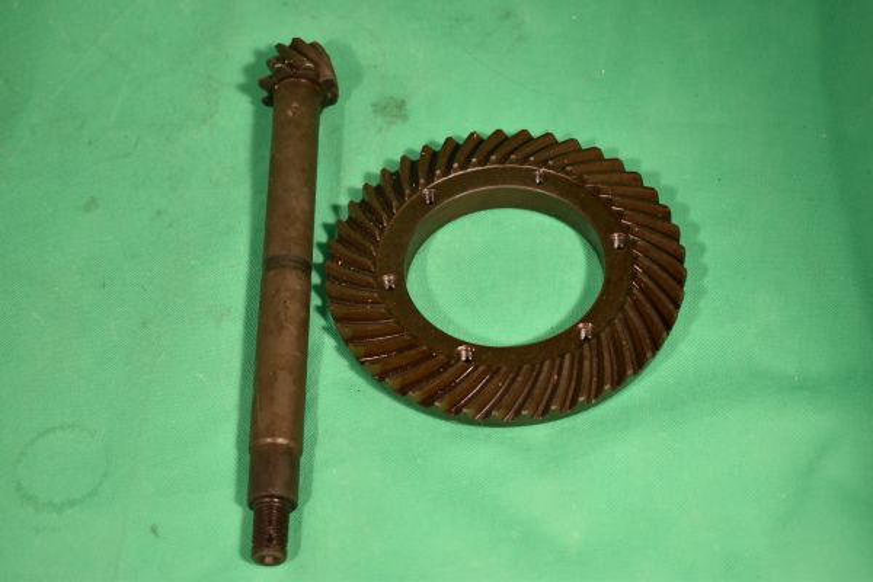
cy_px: 291
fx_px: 1455
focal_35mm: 60
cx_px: 436
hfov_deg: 33.4
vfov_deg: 22.6
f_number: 5
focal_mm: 40
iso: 200
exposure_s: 1/60
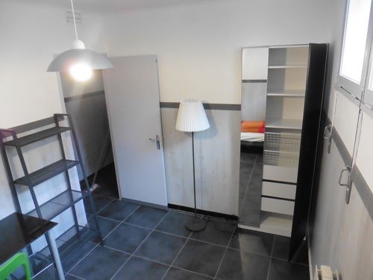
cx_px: 186
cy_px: 140
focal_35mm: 24
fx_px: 259
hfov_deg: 71.6
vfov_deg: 56.8
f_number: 3.3
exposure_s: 1/25
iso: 500
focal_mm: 4.3
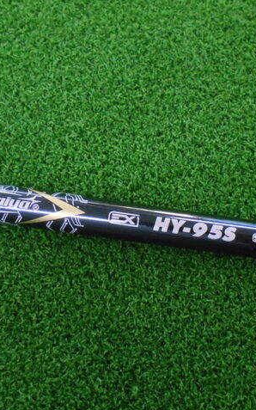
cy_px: 205
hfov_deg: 34.4
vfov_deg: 52.8
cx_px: 149
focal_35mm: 37
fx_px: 413
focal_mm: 4.6
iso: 800
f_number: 3.2
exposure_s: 1/100
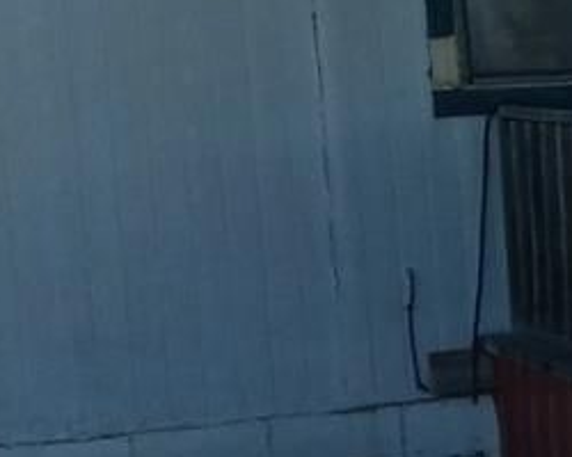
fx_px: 2573
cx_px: 1368
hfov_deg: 10.8
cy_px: 217
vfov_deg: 10.2
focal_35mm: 152
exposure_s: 1/1364
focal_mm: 4.2
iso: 40
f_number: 1.7
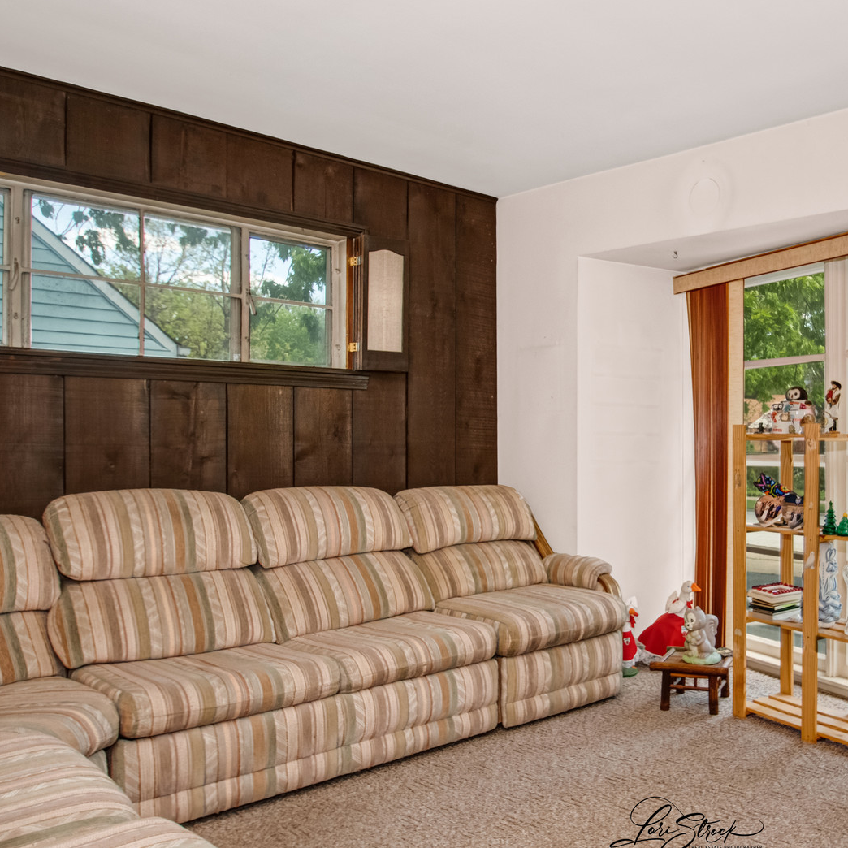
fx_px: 804
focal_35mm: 29
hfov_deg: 53.0
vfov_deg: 55.6
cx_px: 643
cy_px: 426
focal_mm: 15
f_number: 8
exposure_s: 1/1250
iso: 400
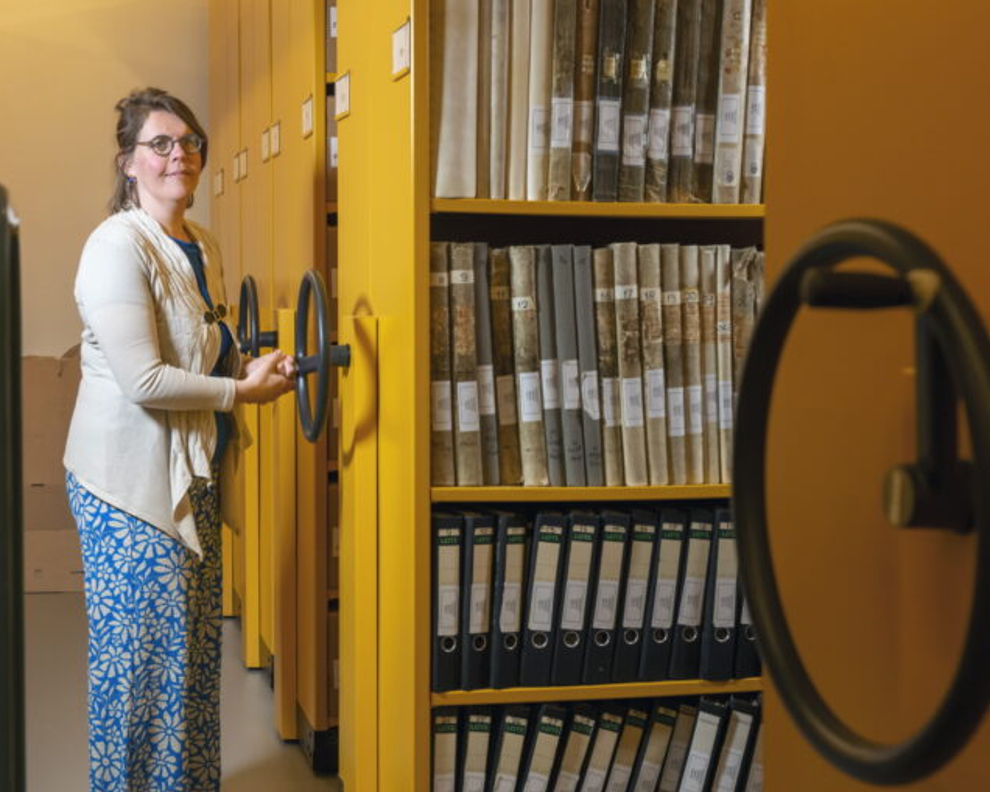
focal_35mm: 51
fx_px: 1495
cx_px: 537
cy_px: 395
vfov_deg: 29.7
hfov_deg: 36.6
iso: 2000
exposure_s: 1/160
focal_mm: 45
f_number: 7.1
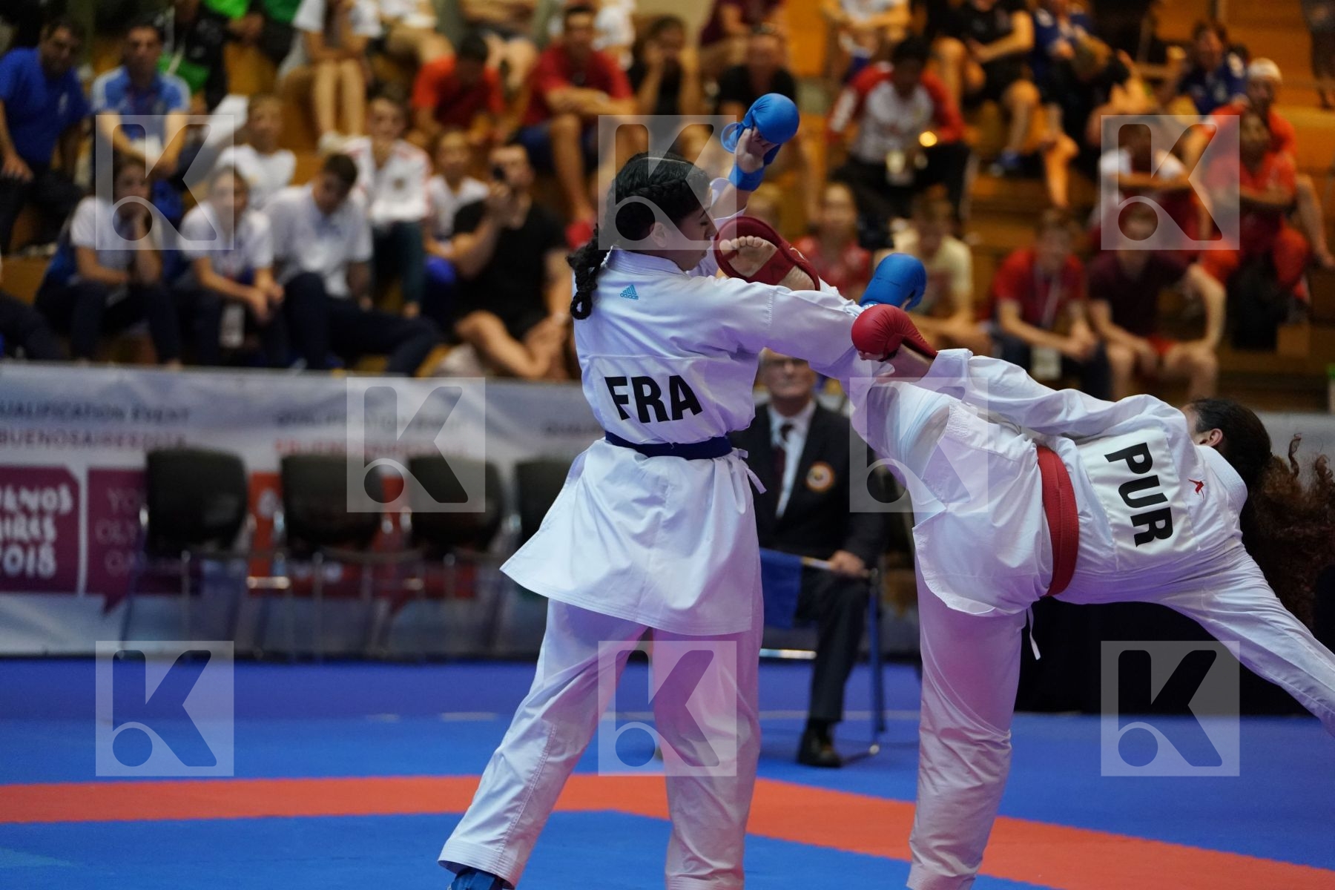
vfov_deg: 10.6
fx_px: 4783
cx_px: 668
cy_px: 445
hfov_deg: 15.9
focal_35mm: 129
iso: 6400
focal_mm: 129
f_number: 2.8
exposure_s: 1/800
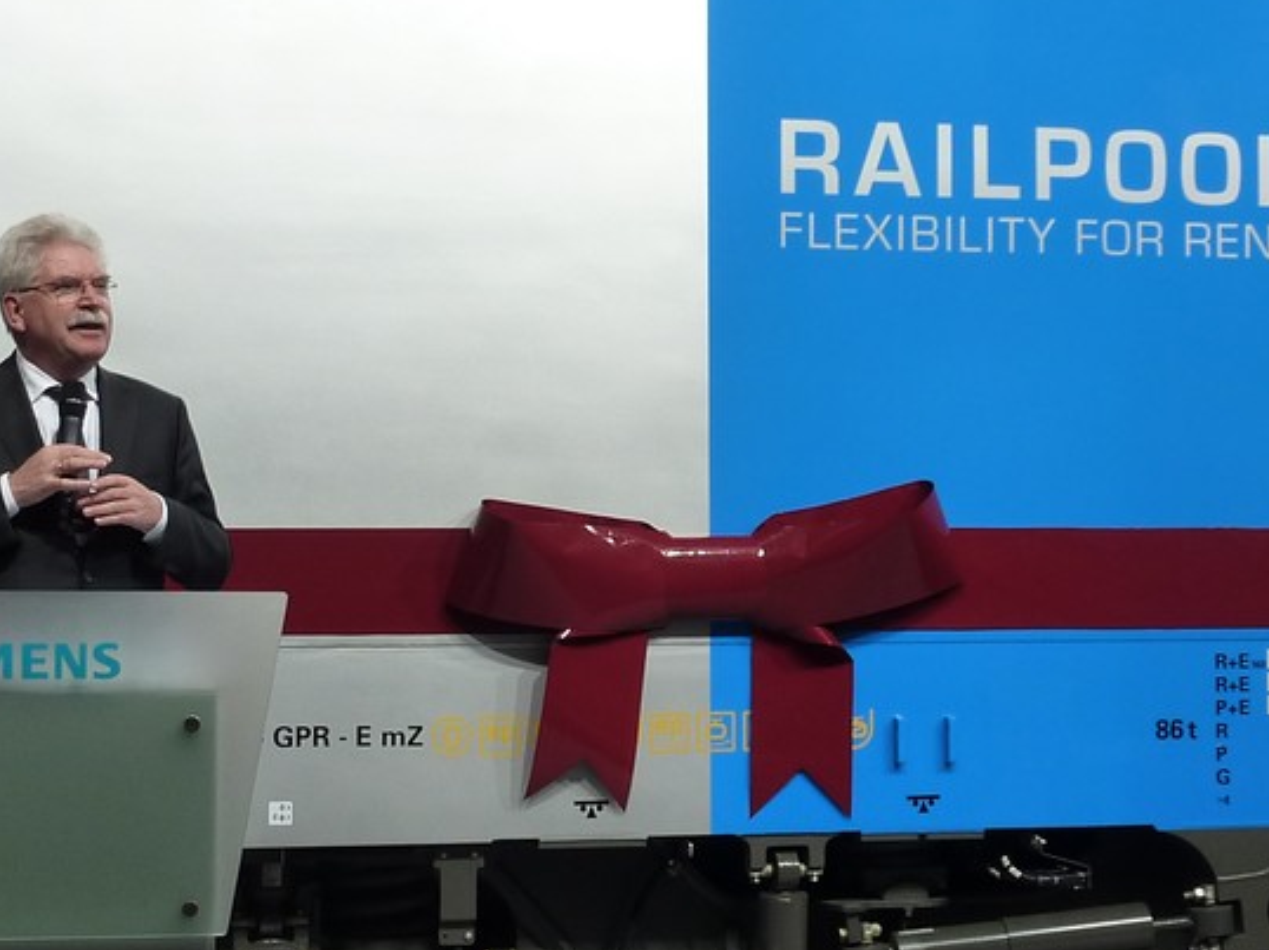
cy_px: 533
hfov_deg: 28.2
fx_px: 2528
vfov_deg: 21.3
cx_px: 578
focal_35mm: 69
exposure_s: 1/160
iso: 125
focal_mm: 5.3
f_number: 4
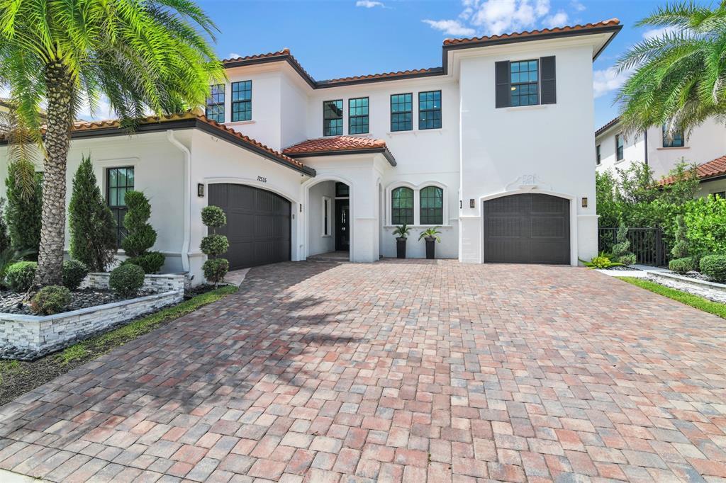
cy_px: 242
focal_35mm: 16
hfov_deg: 96.8
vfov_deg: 73.7
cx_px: 363
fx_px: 323
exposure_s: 1/1000
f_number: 8
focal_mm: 16
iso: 200
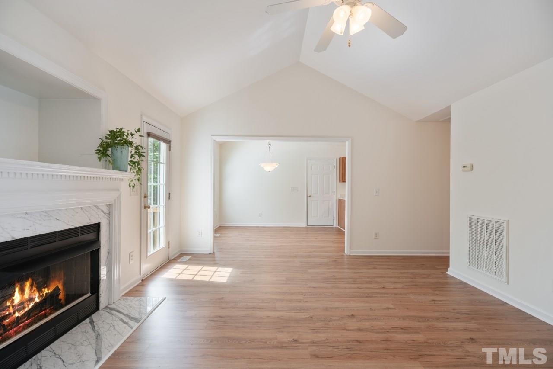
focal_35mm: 16
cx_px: 276
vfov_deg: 73.7
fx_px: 246
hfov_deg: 96.7
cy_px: 184
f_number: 5.6
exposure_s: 1/13
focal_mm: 16
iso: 125
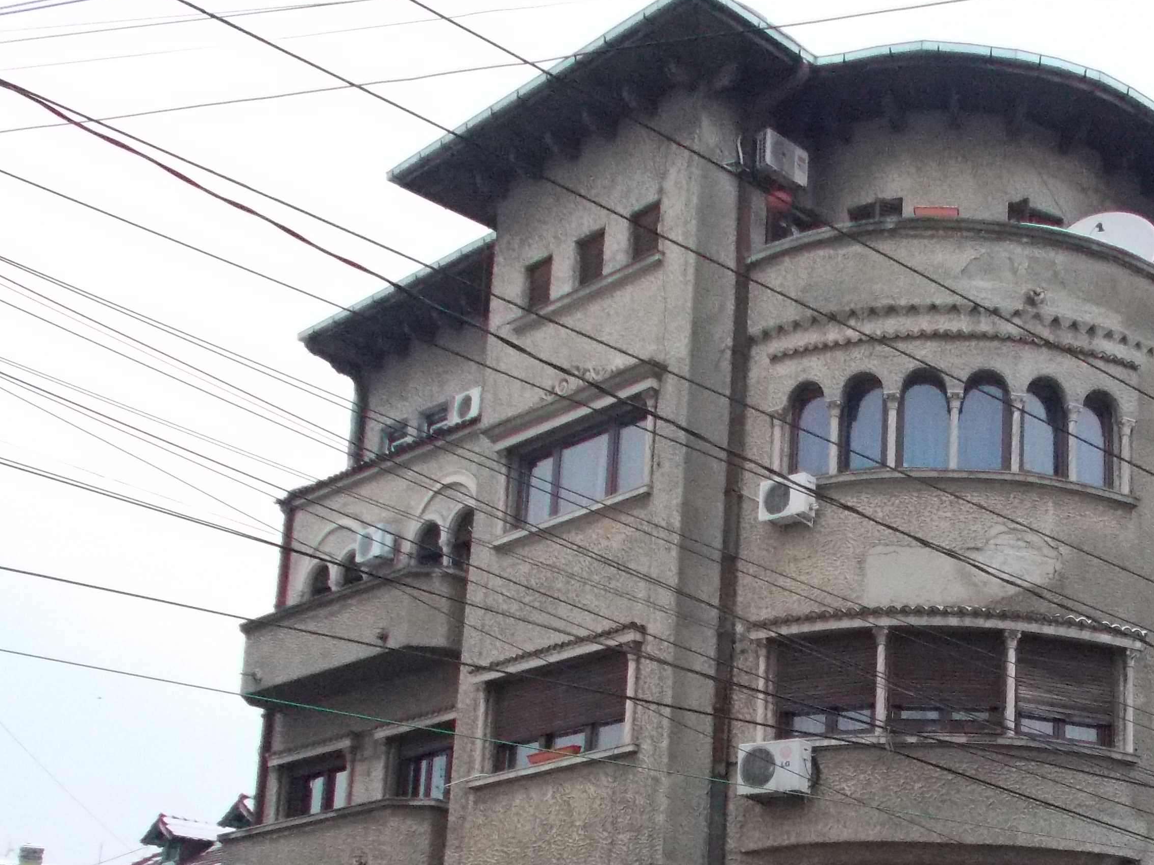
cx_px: 988
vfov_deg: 26.4
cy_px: 809
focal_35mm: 53
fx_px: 1767
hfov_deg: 34.6
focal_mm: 4.6
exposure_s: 1/250
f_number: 3.2
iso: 400
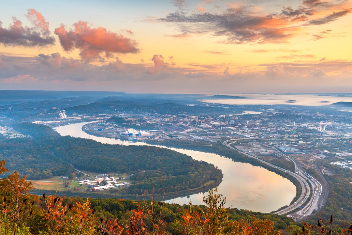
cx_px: 176
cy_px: 118
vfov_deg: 35.1
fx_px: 372
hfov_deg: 50.7
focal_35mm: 38
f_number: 11
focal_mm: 38
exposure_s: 1/2
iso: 64
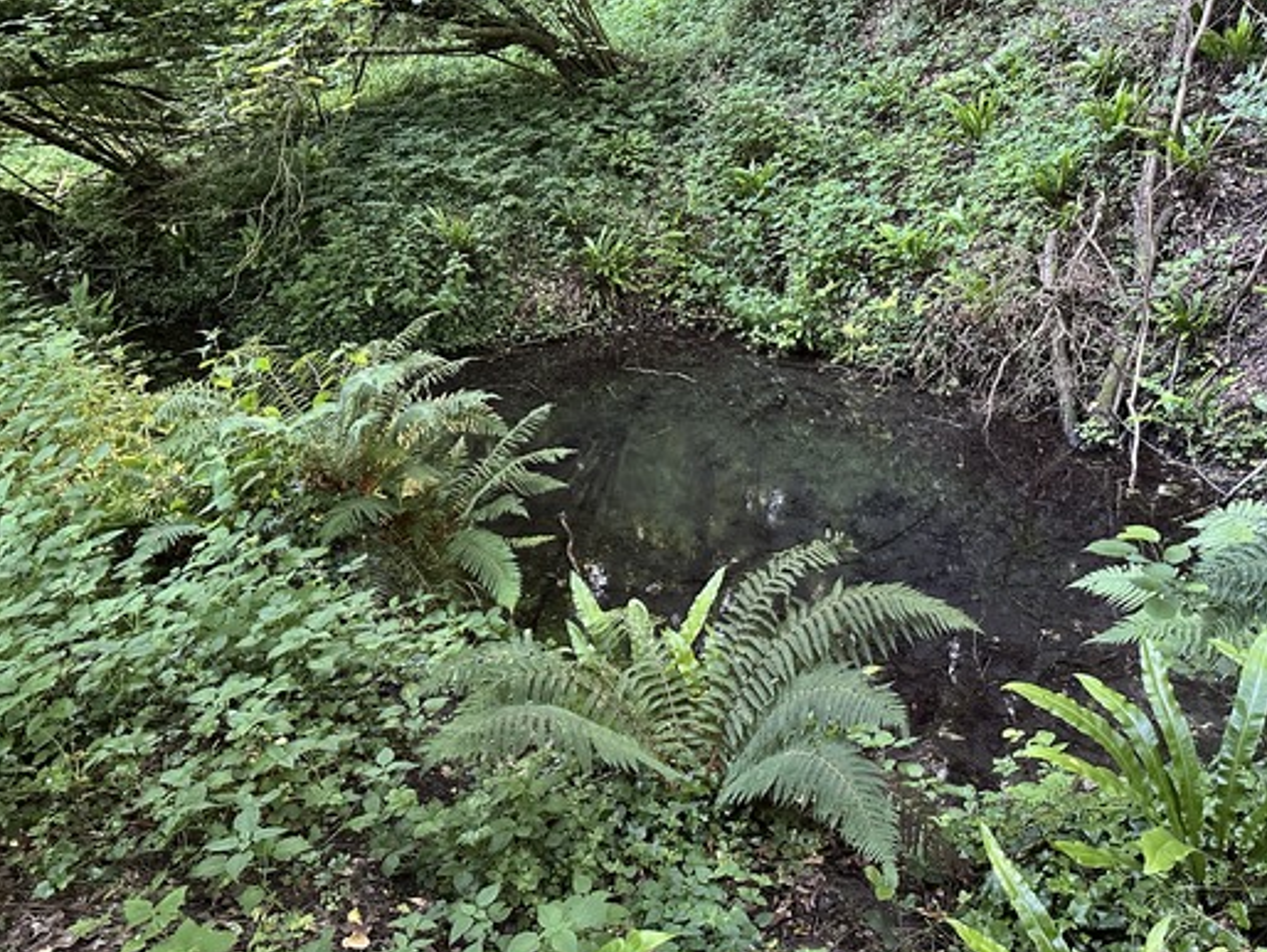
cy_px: 474
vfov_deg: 49.8
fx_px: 1025
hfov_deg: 63.1
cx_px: 725
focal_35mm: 28
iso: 1000
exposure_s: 1/40
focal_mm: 6.86
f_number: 1.78
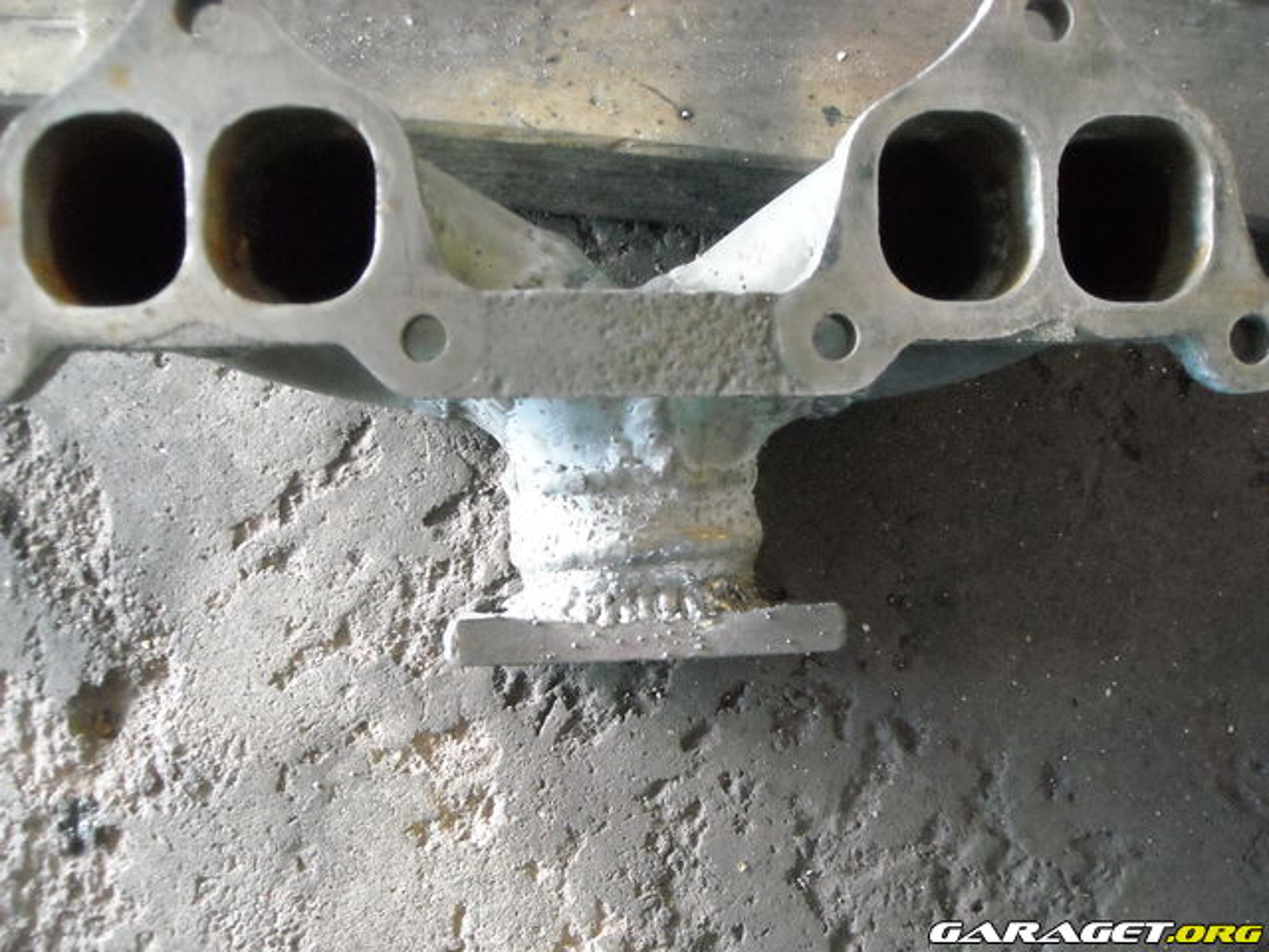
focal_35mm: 35
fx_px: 1283
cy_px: 476
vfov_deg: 40.7
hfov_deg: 52.6
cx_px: 634
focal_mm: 5.7
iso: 800
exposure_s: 1/20
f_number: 2.8
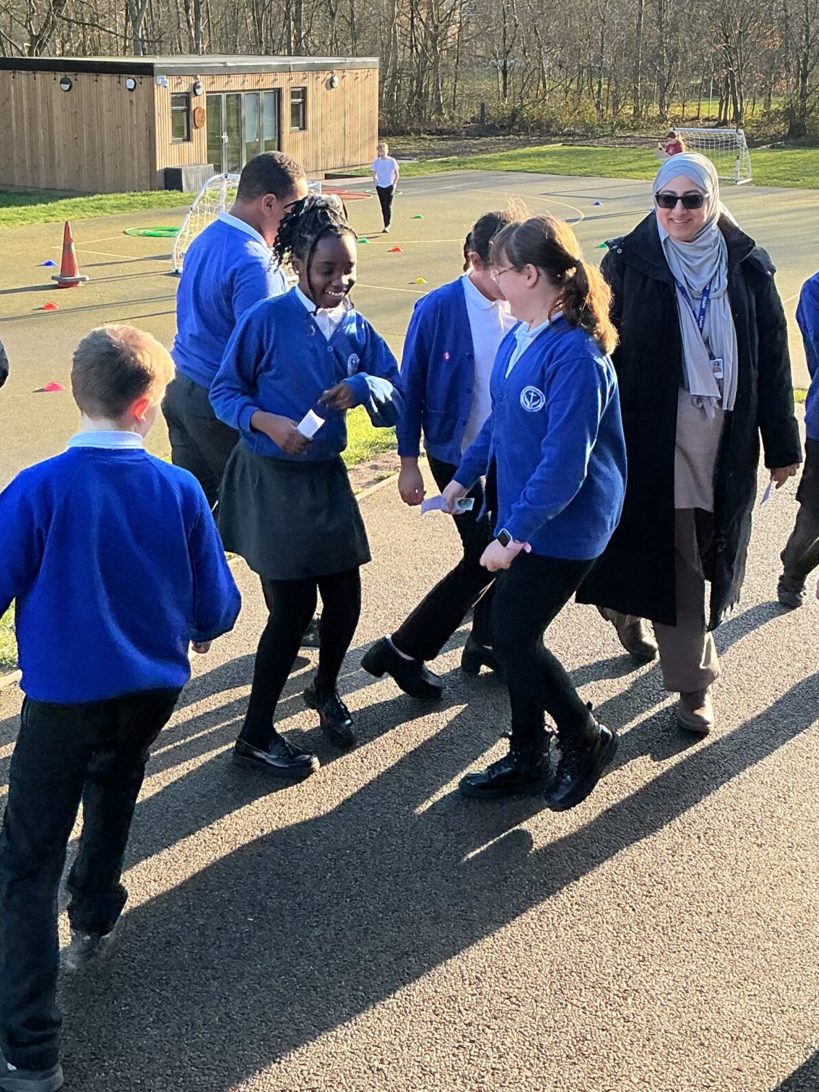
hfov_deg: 30.9
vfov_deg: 39.9
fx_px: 1483
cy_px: 358
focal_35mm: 47
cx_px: 430
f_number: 1.8
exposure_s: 1/478
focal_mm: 3
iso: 25
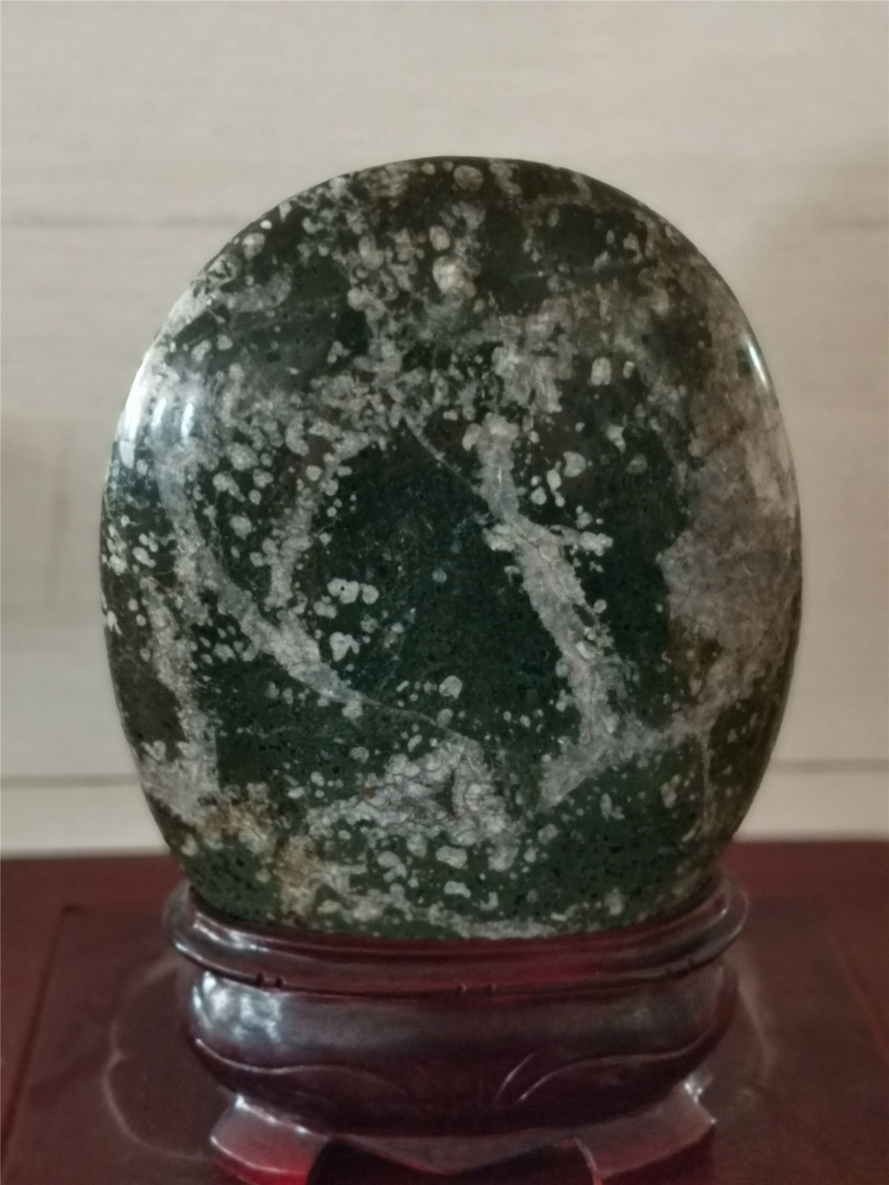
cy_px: 592
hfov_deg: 28.0
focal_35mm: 52
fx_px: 1781
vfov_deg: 36.8
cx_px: 444
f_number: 4
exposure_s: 1/16.7
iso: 1000
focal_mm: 4.66
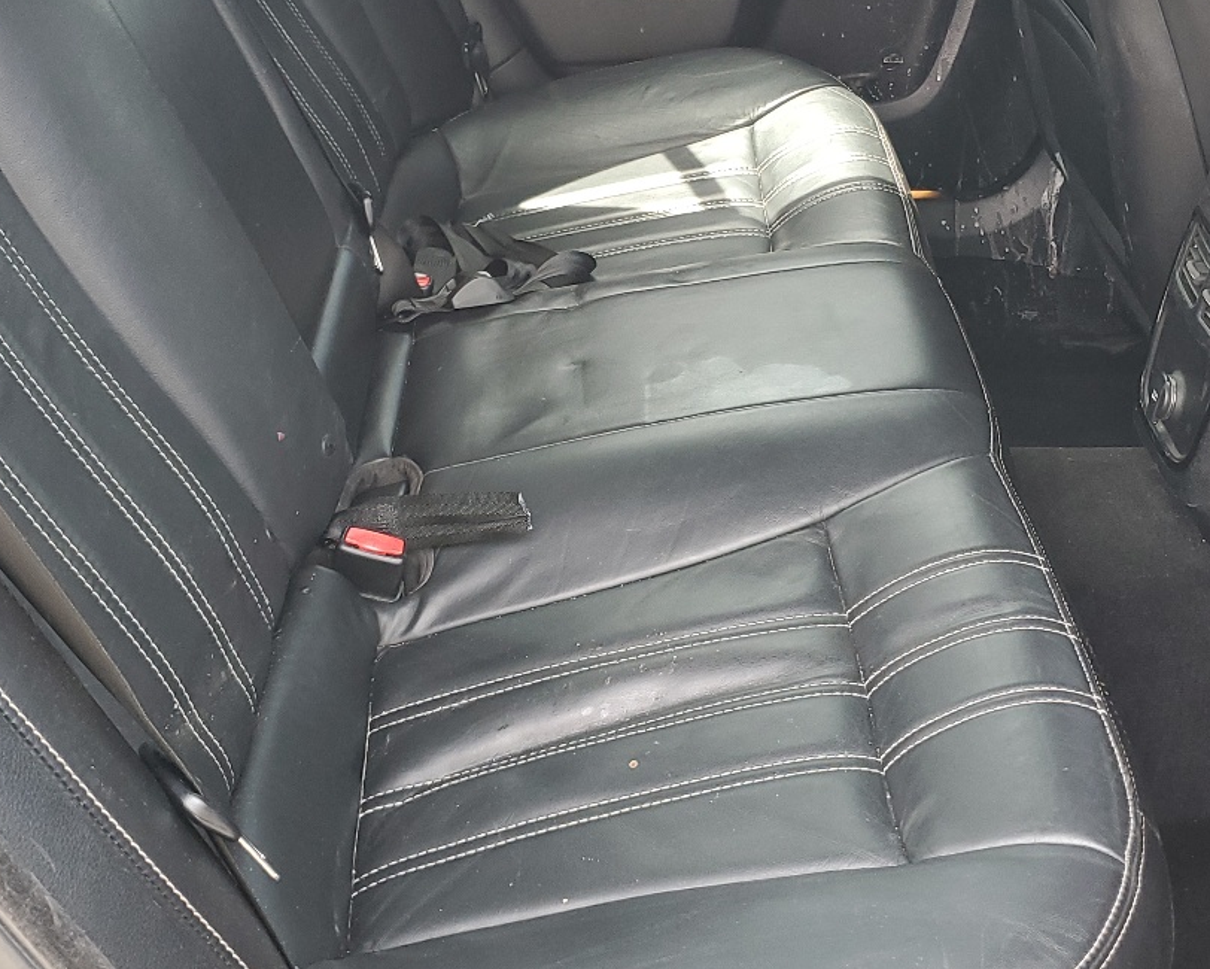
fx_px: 1791
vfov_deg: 30.1
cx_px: 669
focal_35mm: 50
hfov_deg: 37.3
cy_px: 328
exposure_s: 1/120
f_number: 1.5
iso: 80
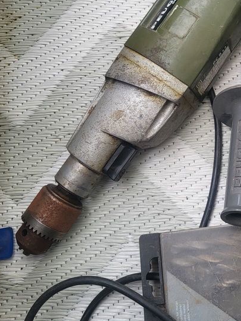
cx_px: 199
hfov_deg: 29.4
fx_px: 446
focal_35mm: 48
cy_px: 122
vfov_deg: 39.4
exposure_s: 1/449
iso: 40
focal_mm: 5.4
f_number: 1.8
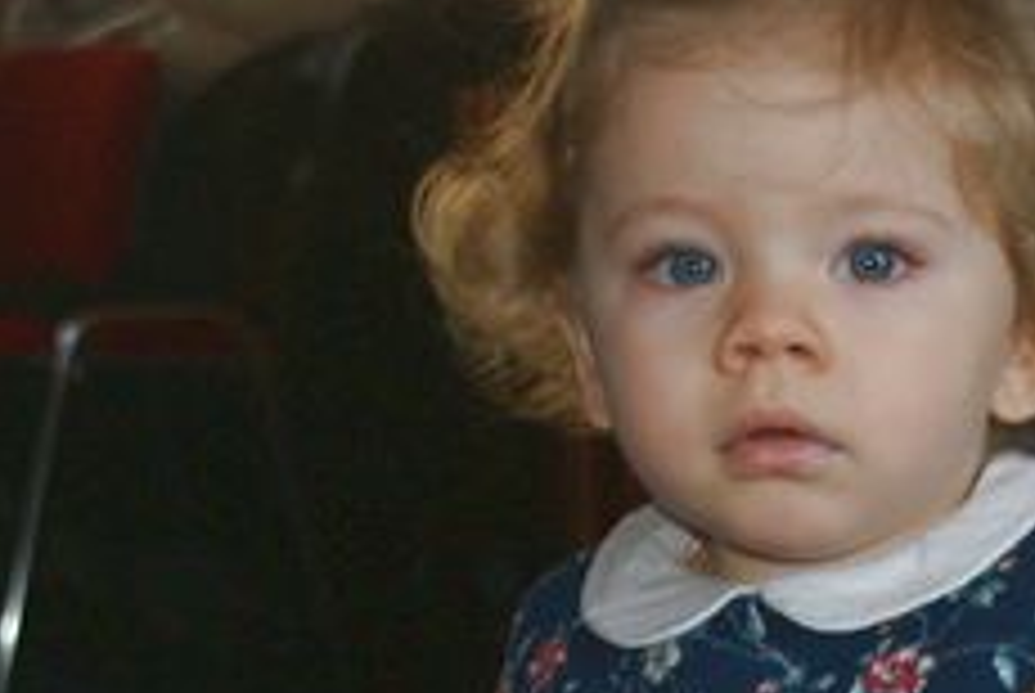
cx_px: 1215
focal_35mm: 183
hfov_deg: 11.0
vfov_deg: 7.5
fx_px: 5260
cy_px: 842
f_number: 5.6
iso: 400
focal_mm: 35
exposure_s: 1/60
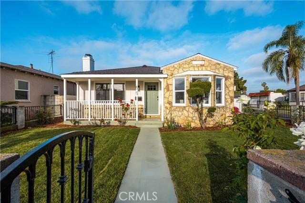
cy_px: 102
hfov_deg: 98.6
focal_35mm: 16
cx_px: 152
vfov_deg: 75.4
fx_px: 131
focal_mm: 15.5
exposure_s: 1/160
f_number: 11
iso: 80
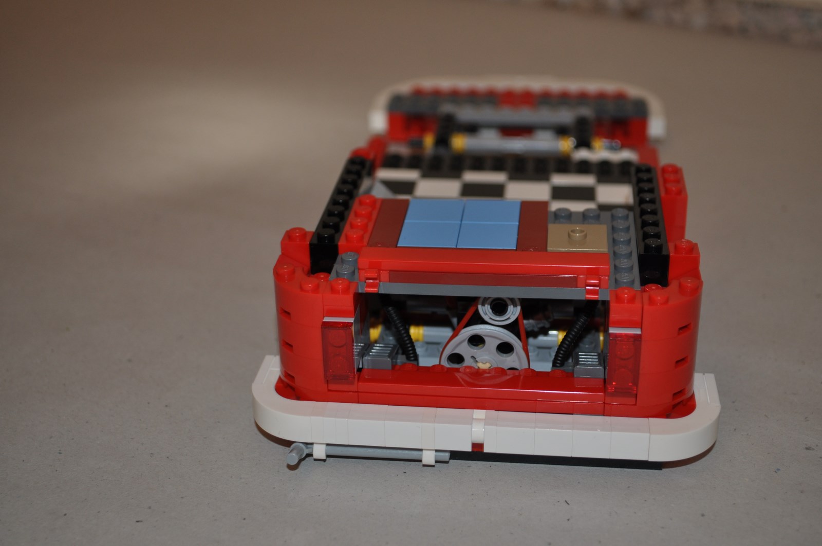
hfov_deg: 36.9
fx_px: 1232
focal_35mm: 54
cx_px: 411
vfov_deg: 25.0
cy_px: 273
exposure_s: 1/30
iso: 320
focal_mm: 36
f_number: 5
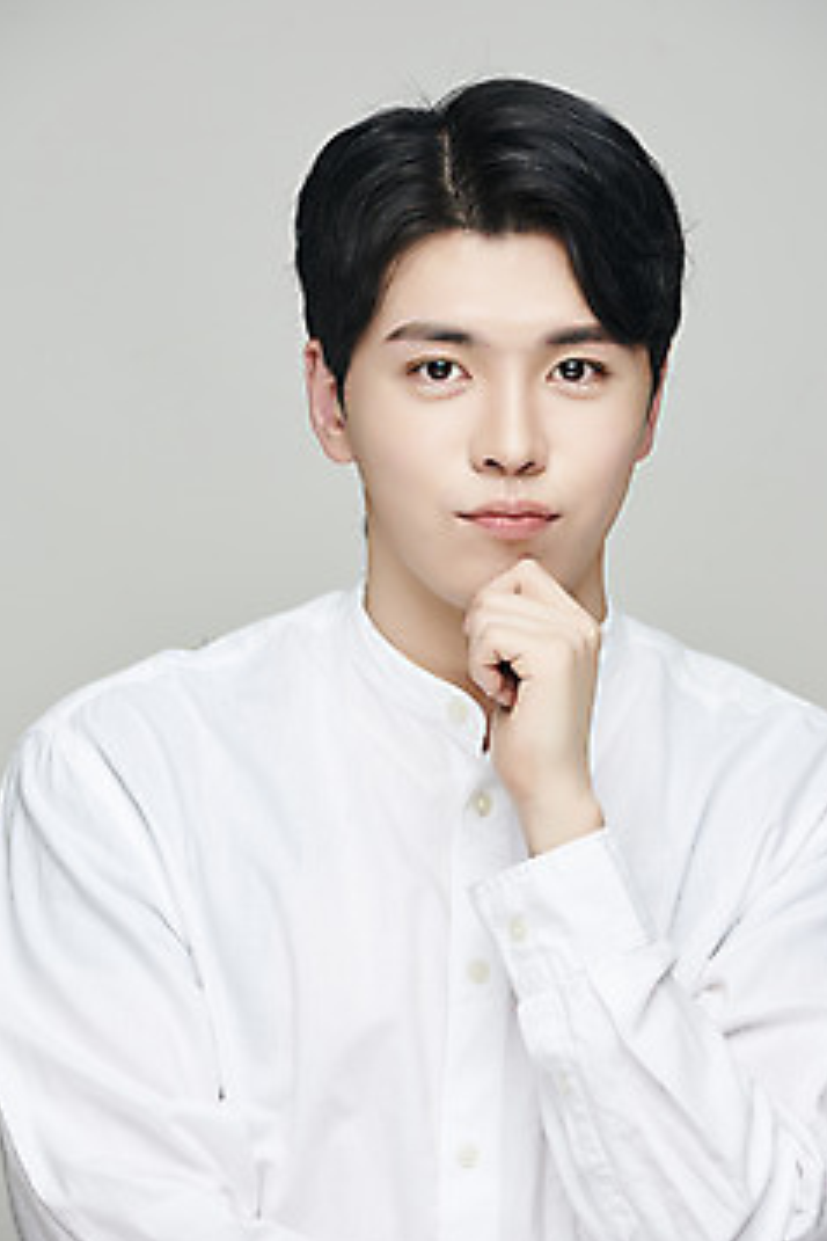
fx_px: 7718
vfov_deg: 9.2
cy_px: 622
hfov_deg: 6.1
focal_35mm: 224
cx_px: 426
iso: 64
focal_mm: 200
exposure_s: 1/125
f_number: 8
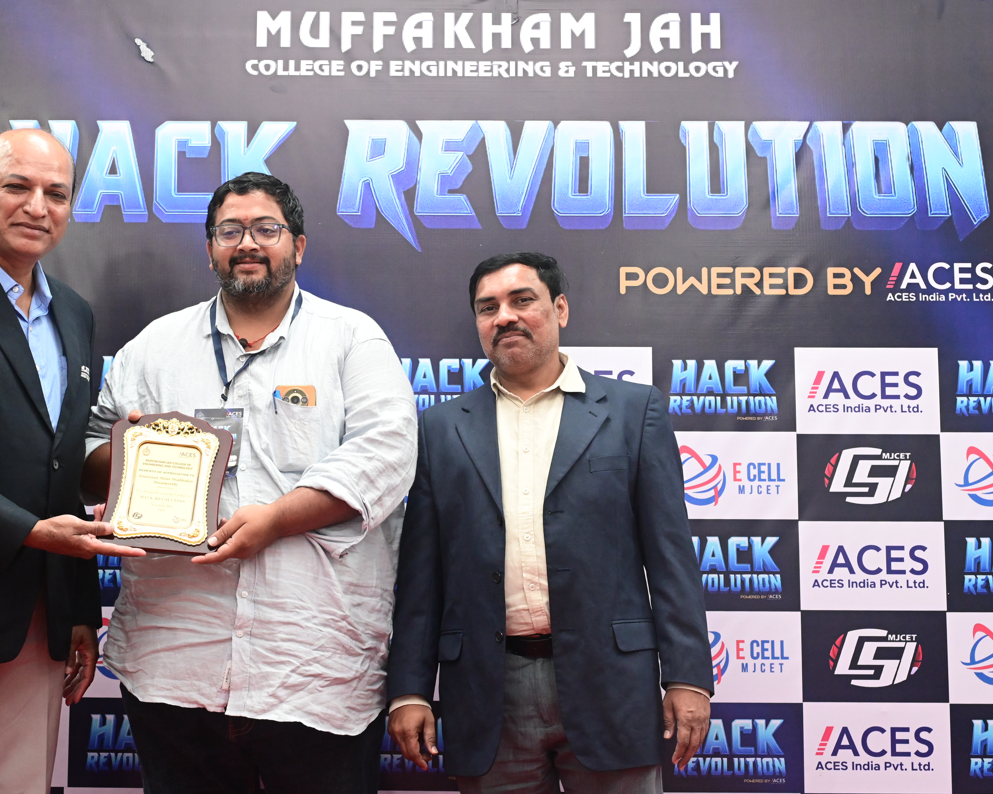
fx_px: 1616
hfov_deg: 34.1
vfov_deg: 27.6
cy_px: 394
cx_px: 427
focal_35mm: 55
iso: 6400
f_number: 7.1
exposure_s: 1/125
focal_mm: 48
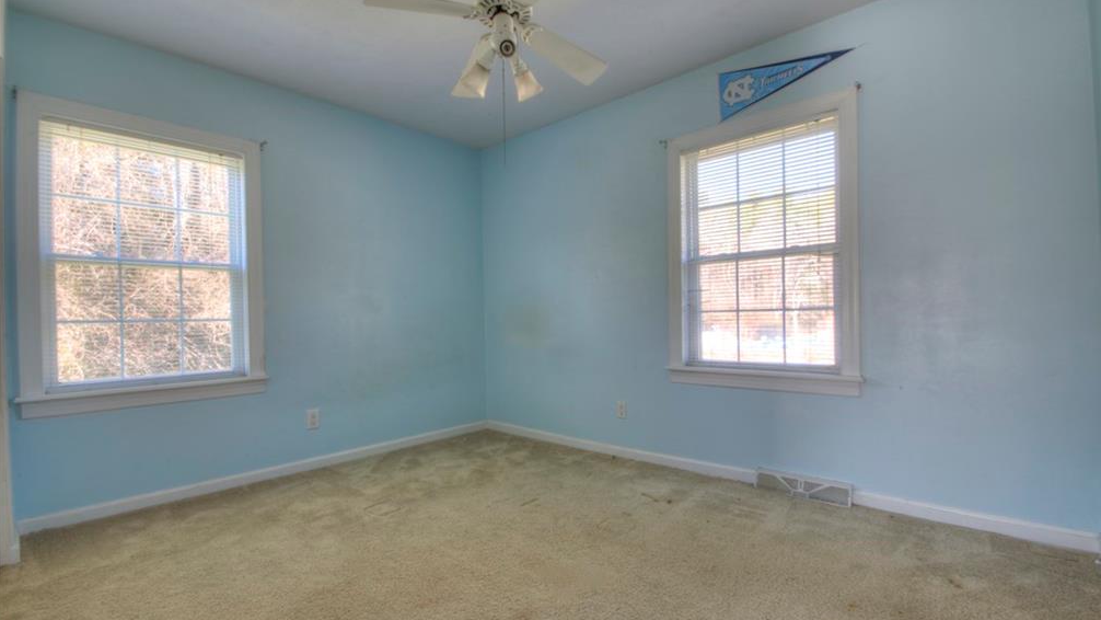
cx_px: 558
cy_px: 319
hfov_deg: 99.4
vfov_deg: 67.1
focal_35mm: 16
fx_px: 467
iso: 100
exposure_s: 1/1.67
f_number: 16
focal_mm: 10
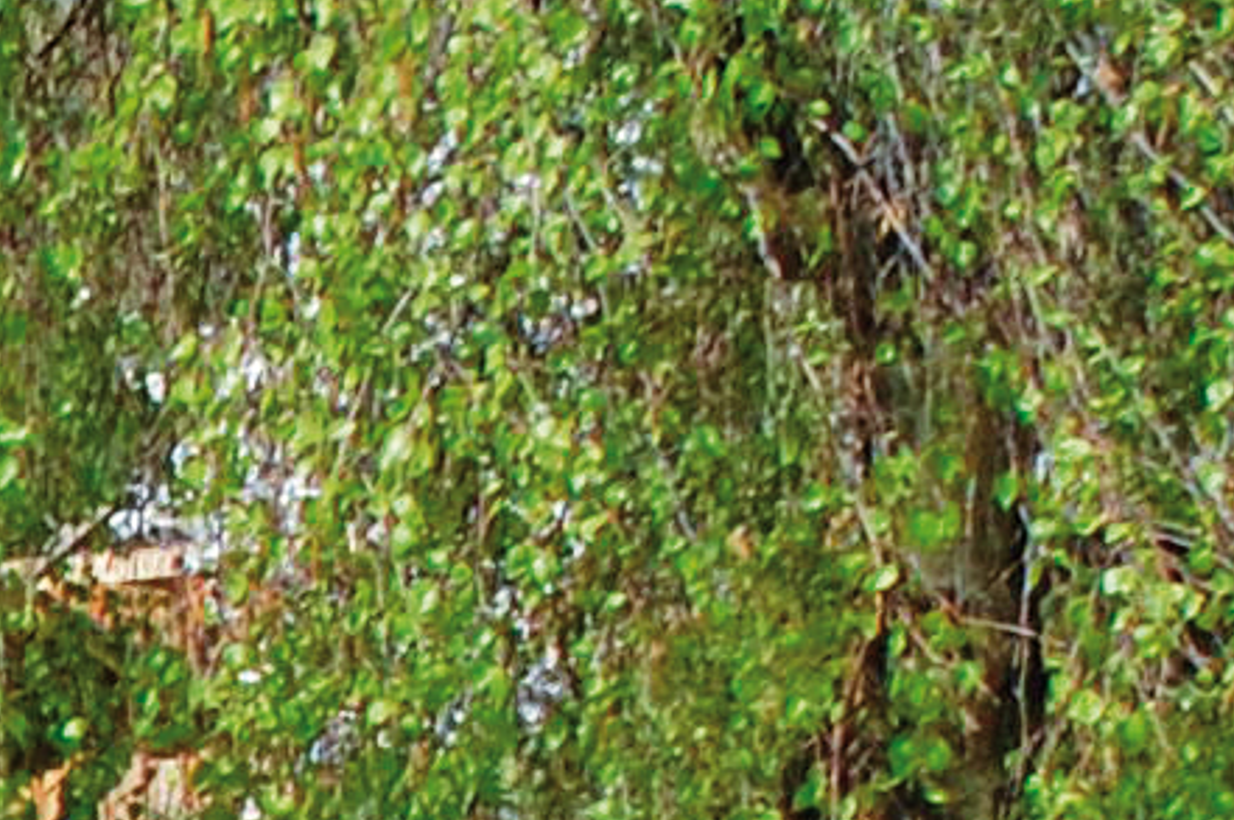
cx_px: -1721
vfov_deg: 5.1
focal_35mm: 266
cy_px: 1464
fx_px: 9108
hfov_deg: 7.3
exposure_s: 1/250
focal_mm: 26
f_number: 8
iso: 200
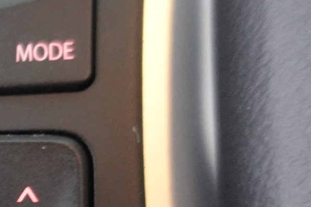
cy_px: 226
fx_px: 570
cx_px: -114
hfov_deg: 25.4
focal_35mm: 66
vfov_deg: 19.7
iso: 3200
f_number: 1.8
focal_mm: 9.4
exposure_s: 1/50
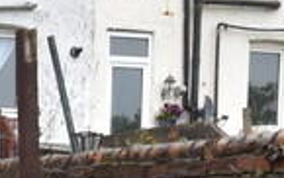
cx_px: -192
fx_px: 837
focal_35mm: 108
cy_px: 279
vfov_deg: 11.6
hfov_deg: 16.7
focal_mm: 10
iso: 720
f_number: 8
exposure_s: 1/500
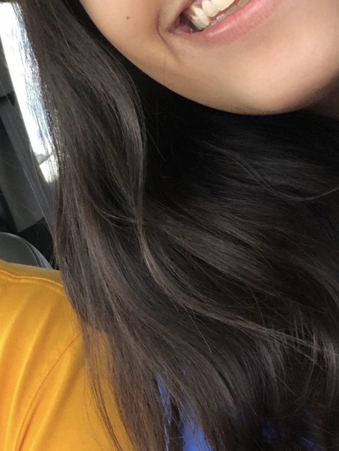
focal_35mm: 61
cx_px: 27
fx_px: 796
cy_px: 68
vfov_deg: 30.6
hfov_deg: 23.3
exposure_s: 1/120
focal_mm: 2.87
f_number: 2.2
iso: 40
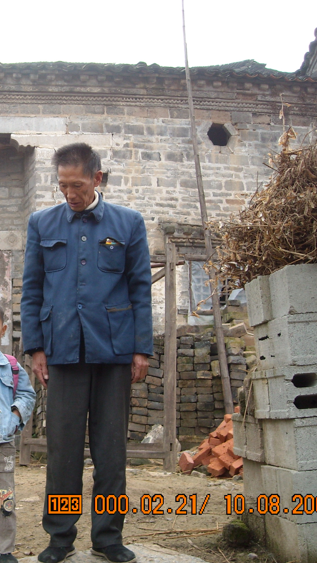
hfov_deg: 22.5
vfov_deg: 40.6
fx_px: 762
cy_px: 281
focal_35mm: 51
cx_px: -6
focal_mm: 5.7
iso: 95
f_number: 2.8
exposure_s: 1/60
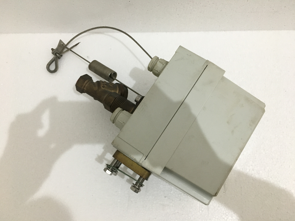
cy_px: 110
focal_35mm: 29
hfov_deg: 61.7
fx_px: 247
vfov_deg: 48.2
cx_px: 148
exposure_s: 1/17
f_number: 2.2
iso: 200
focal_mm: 4.15
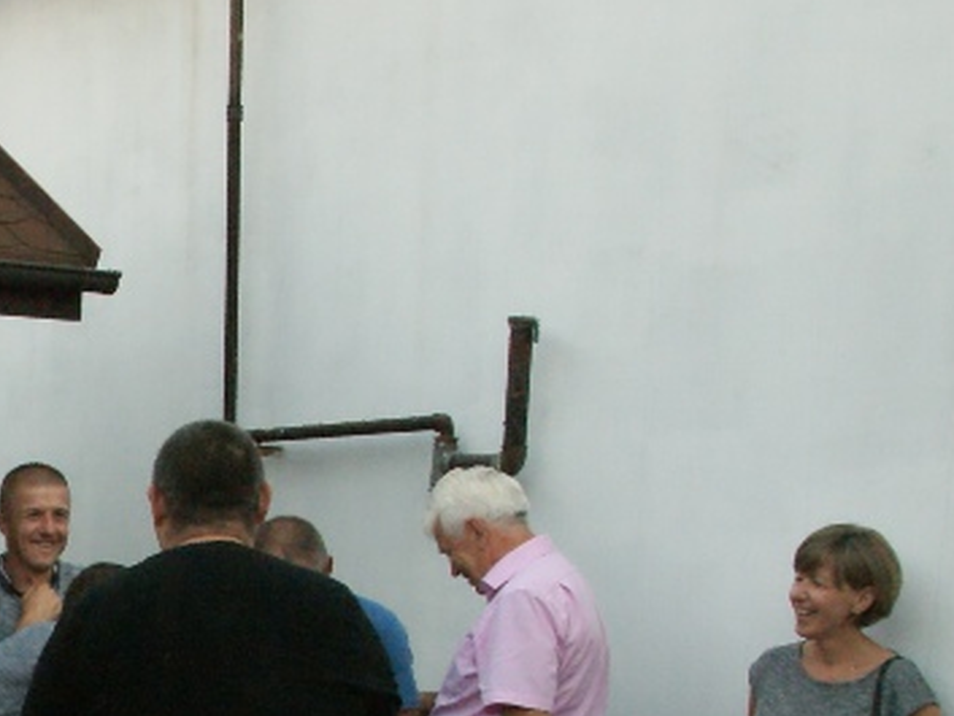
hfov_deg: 26.0
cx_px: -184
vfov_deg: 20.8
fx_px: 1847
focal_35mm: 67
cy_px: 812
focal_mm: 16
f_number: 9
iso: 1600
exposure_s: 1/320
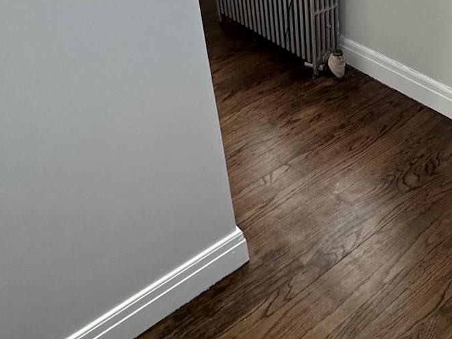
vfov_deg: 32.2
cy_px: 47
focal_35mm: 43
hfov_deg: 42.4
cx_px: 344
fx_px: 561
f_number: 2.2
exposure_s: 1/60
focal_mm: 2.22
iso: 250
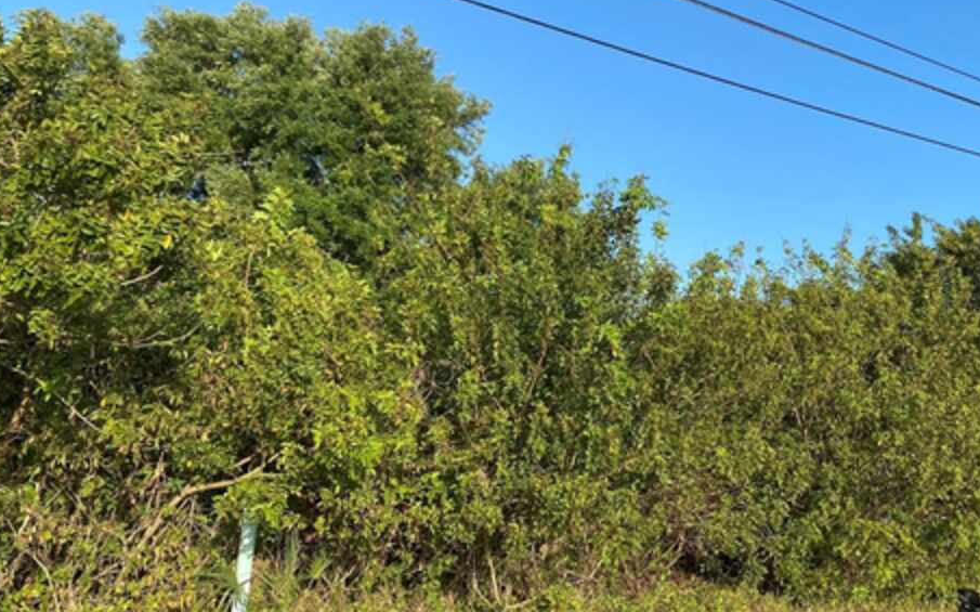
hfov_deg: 49.4
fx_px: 1041
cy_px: 265
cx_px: 662
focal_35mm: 39
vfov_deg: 32.7
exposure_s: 1/1504
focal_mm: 4.25
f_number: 1.8
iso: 32
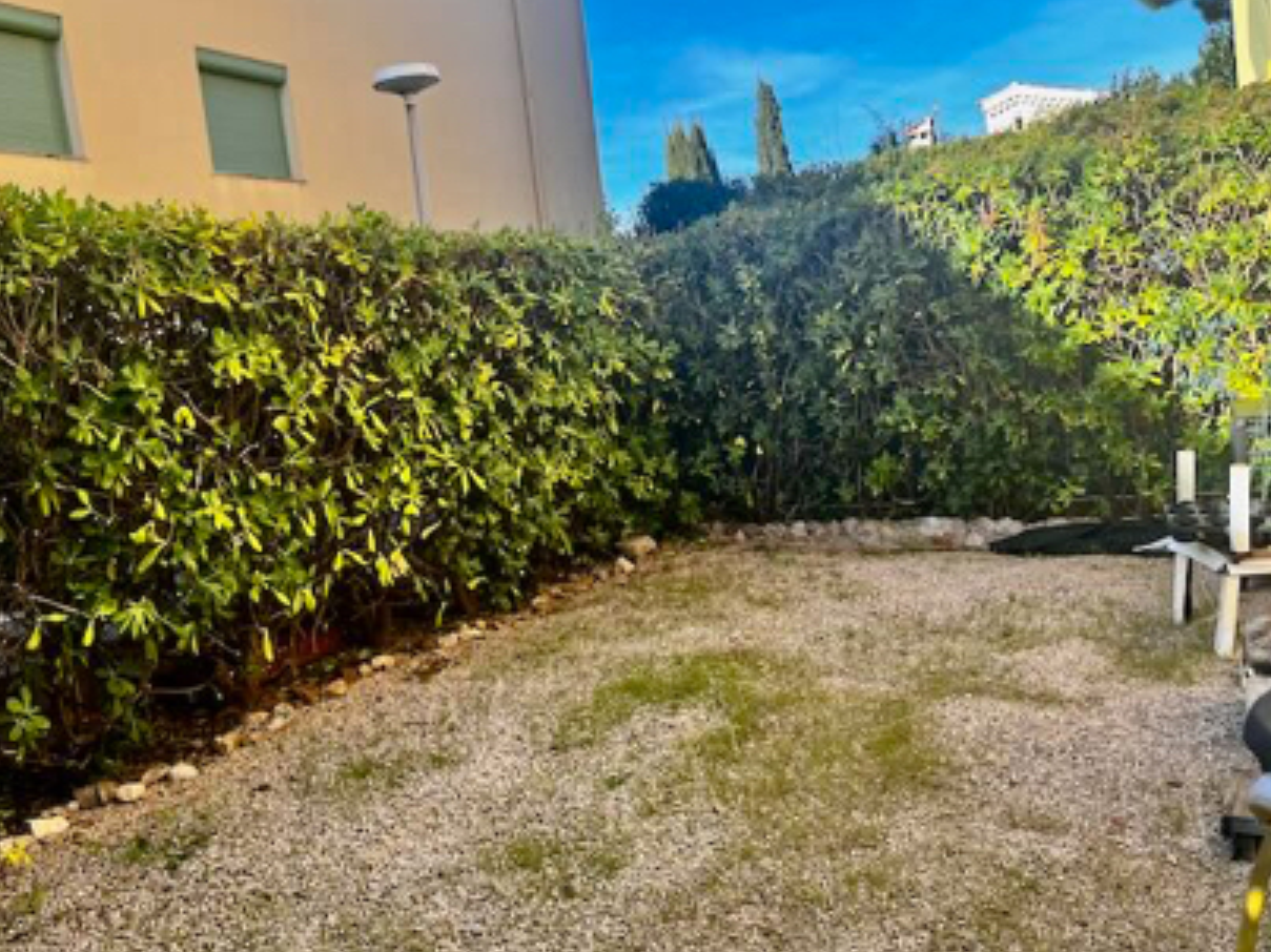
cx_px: 555
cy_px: 476
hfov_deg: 58.2
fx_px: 1138
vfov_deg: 45.4
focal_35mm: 31
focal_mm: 5.1
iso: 50
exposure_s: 1/605
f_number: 1.6
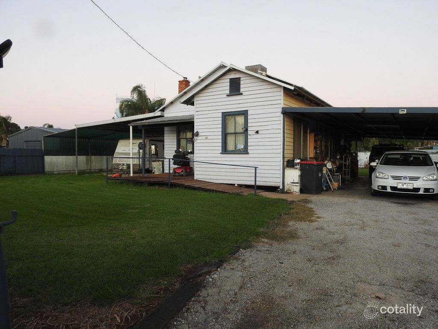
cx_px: 219
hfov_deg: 71.6
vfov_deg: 56.8
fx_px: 304
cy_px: 164
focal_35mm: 24
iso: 200
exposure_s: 1/30
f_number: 3.3
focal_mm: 4.3
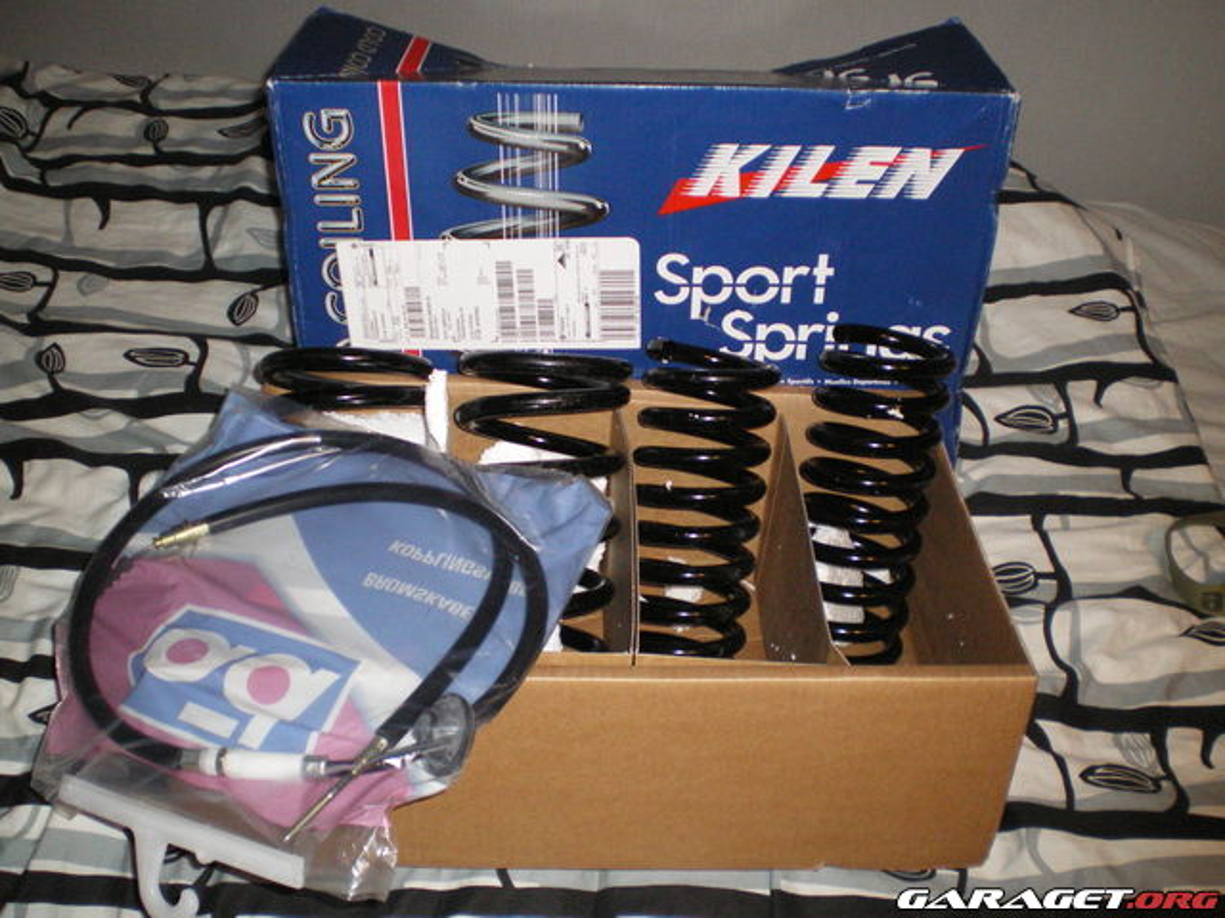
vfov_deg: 37.7
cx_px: 612
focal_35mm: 38
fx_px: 1345
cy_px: 459
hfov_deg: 49.0
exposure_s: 1/50
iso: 400
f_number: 3.1
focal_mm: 6.3
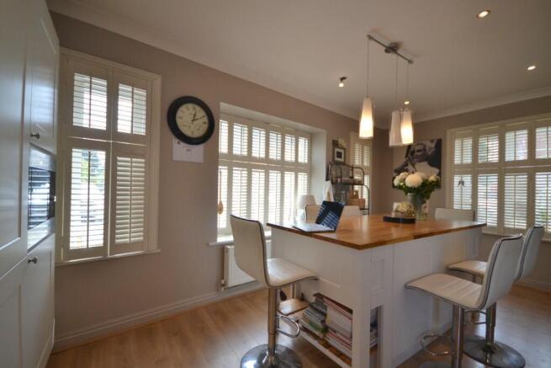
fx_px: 230
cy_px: 184
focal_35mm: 15
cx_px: 276
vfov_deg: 77.4
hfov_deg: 100.4
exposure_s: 1/100
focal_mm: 10
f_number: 5
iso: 400
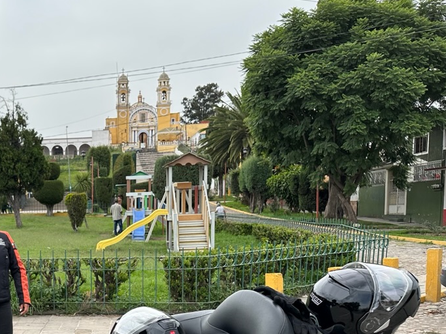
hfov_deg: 38.7
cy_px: 277
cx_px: 33
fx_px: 580
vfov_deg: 31.2
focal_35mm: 45
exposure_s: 1/2110
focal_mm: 6.86
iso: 80
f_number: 1.78
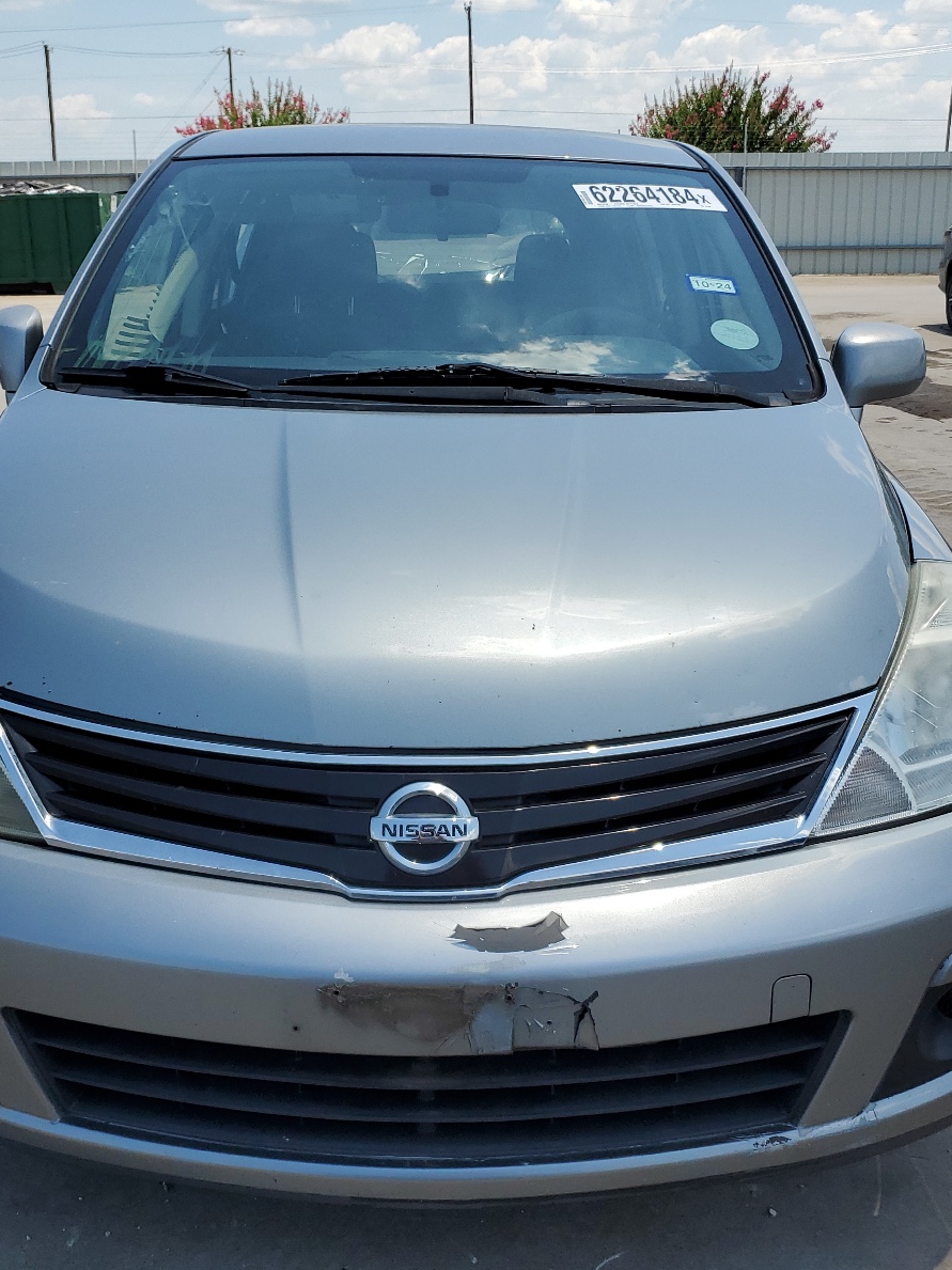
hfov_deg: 40.7
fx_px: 1284
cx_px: 458
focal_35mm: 35
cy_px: 631
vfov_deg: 52.6
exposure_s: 1/3333
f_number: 1.5
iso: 50
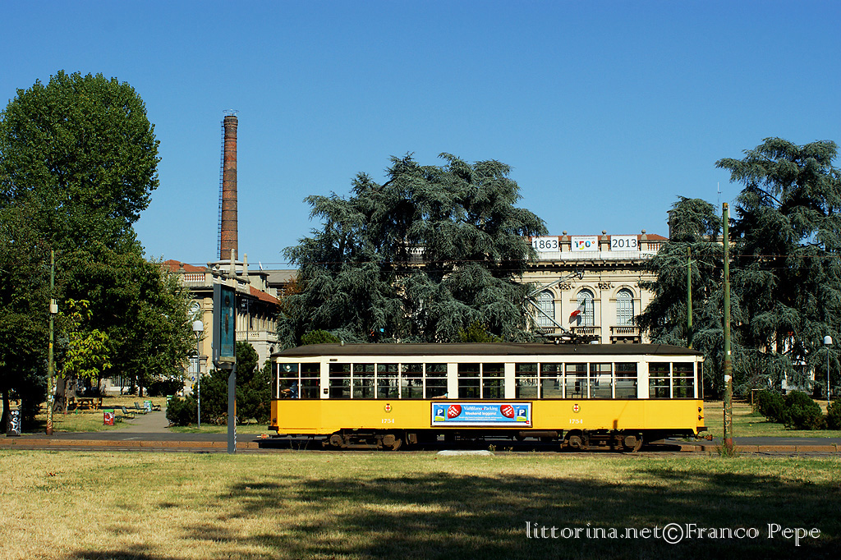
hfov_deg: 37.9
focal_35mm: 52
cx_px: 420
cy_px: 280
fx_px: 1226
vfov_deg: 25.7
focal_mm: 35
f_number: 9
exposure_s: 1/500
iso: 200
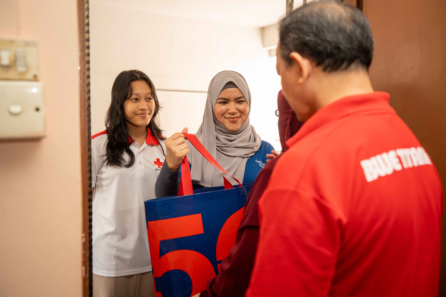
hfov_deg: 54.4
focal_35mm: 35
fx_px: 434
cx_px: 223
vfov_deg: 37.9
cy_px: 148
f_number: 2.8
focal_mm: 35
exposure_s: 1/80
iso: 320
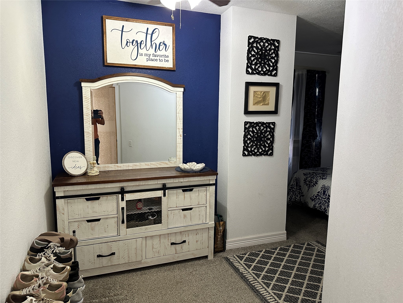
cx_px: 202
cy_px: 152
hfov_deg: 71.6
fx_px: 279
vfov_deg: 56.8
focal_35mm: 24
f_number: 1.78
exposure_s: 1/60
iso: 400
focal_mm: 6.86
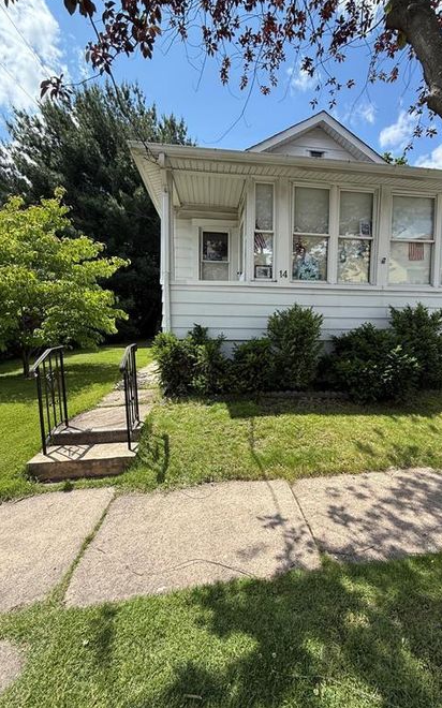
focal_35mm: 15
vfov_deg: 101.5
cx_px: 250
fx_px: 289
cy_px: 351
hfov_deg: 74.4
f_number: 2.2
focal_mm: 2.22
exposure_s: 1/928
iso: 50
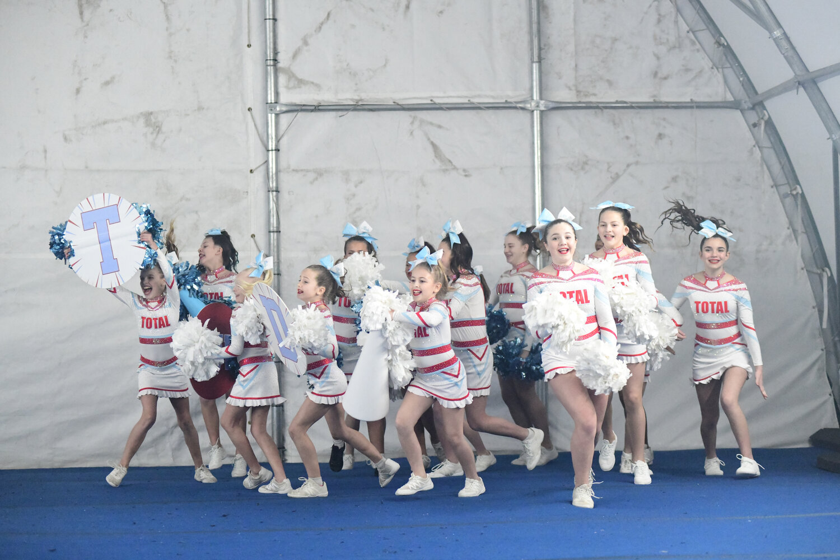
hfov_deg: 20.4
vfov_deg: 13.7
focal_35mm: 100
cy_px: 280
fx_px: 2333
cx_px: 420
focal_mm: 100
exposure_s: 1/1250
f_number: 3.5
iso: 16000
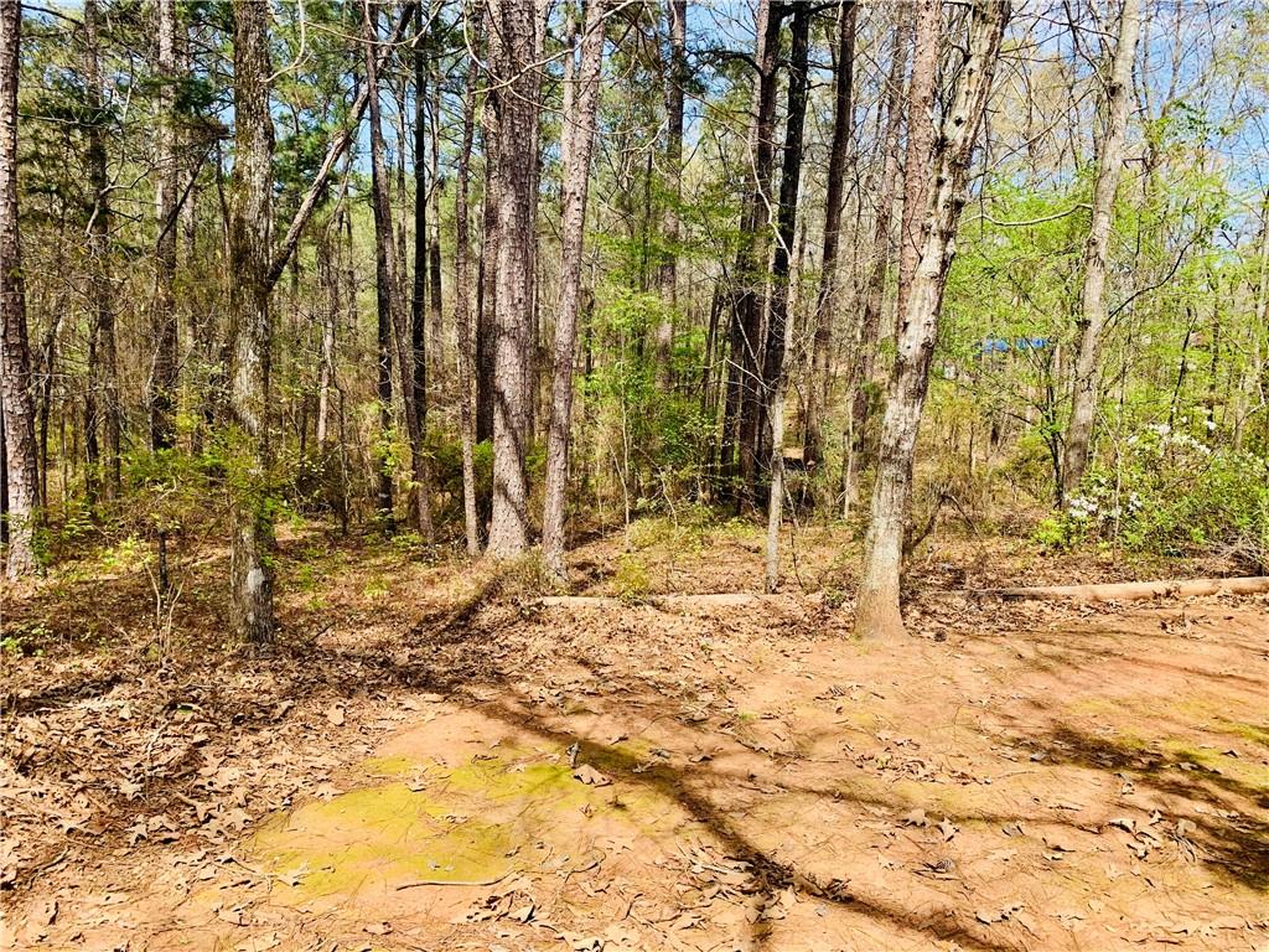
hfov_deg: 67.3
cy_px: 476
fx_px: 953
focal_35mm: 26
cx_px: 634
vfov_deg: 53.1
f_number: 1.8
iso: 25
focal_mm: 4.25
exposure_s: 1/605
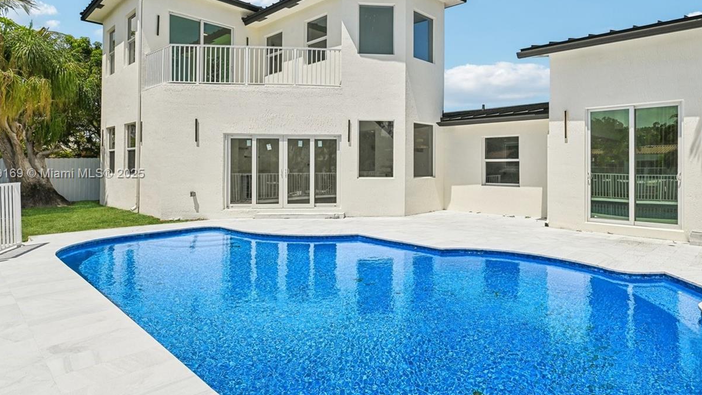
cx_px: 426
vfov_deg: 53.5
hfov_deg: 82.7
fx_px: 391
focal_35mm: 21
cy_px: 175
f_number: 8
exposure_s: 1/800
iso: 100
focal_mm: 15
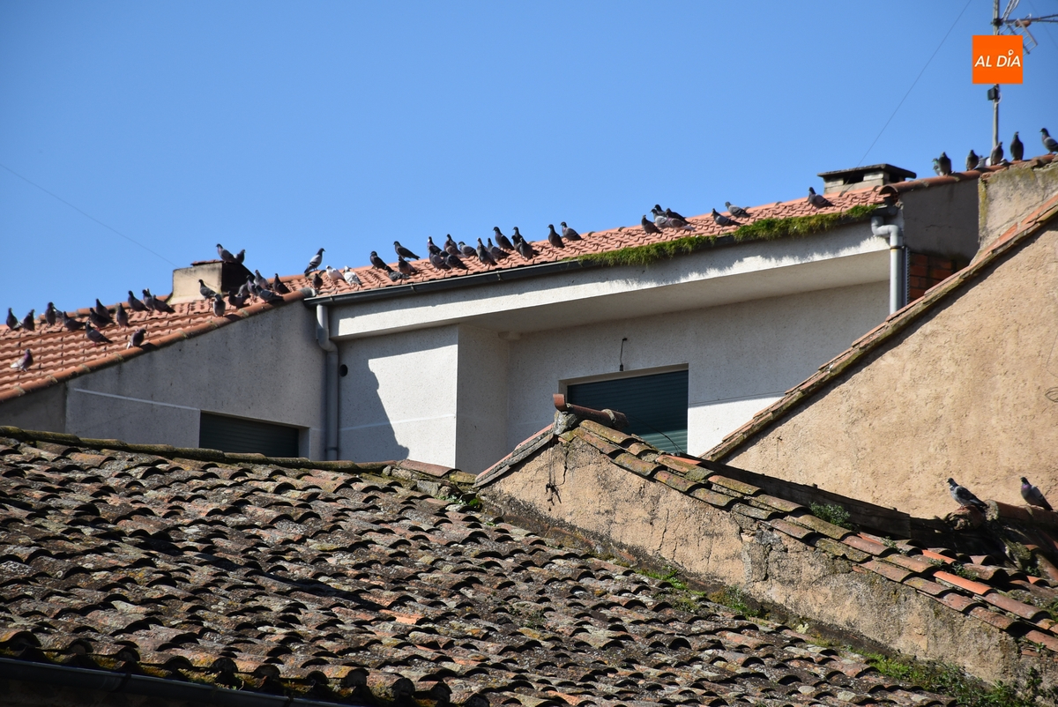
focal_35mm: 210
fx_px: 6176
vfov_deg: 6.6
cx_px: 529
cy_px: 354
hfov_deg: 9.8
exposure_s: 1/800
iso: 200
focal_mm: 140
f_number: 7.1
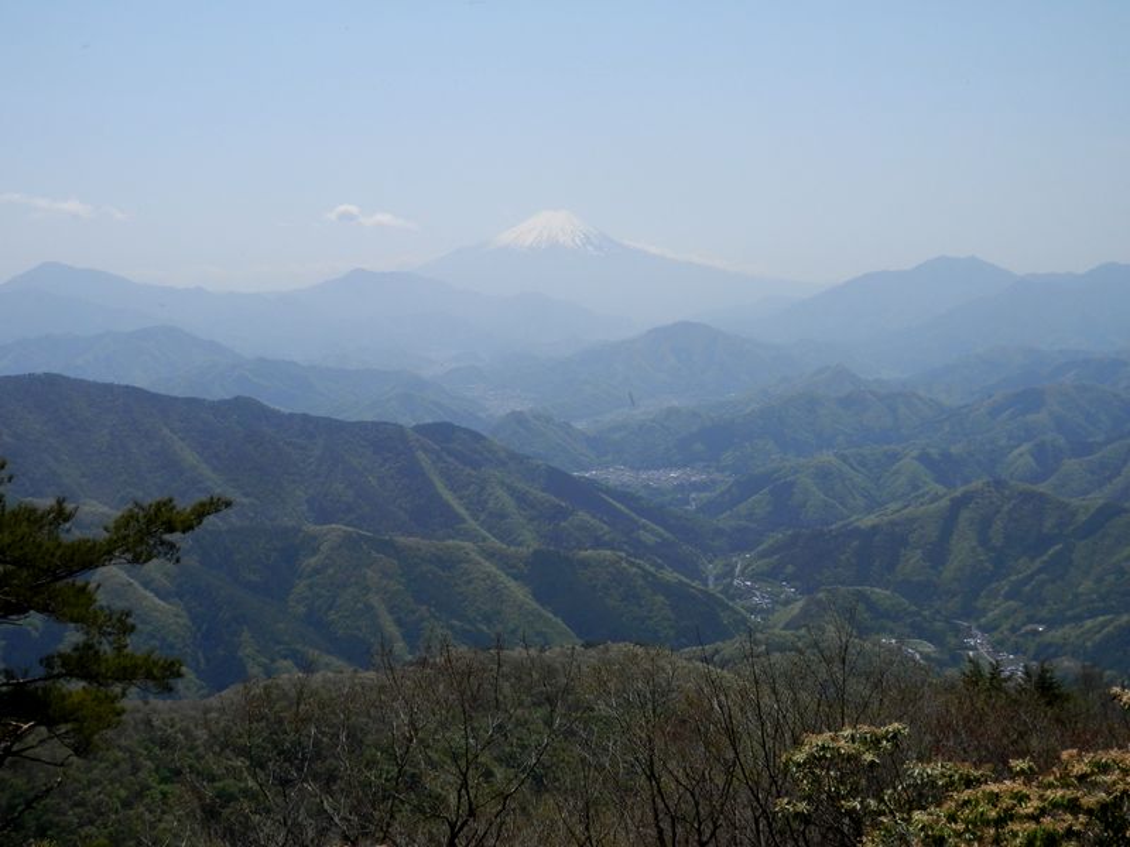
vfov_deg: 36.0
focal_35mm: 40
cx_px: 565
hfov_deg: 46.8
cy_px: 424
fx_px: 1306
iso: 80
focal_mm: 7.3
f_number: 10.4
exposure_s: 1/160
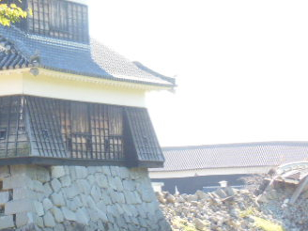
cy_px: 75
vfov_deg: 7.1
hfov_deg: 9.4
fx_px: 1860
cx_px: 30
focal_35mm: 209
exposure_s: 1/200
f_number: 5.7
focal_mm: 19.1
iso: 400
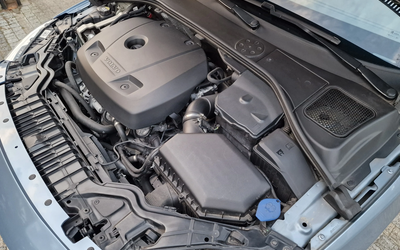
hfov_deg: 72.6
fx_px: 273
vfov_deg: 49.3
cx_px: 201
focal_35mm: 25
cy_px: 126
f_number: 1.8
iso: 500
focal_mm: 6.4
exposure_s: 1/100
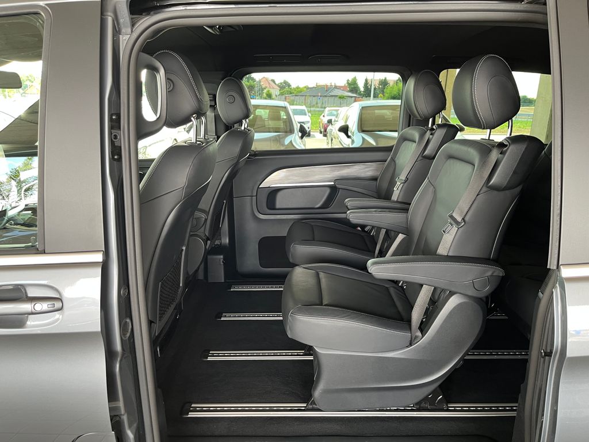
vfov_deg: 53.1
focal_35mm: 26
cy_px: 221
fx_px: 442
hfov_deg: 67.3
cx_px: 294
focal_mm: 5.1
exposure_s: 1/81
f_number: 1.6
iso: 125
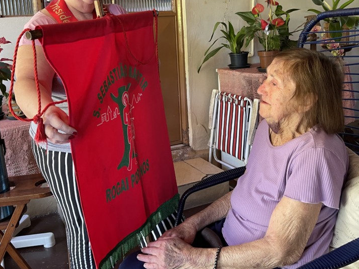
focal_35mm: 36
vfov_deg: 39.2
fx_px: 373
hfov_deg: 51.4
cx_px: 177
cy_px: 91
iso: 160
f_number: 1.6
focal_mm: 5.1
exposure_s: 1/60
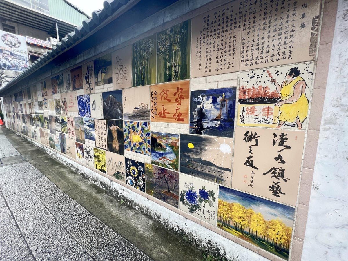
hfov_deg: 106.2
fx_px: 131
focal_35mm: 13
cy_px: 130
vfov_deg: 89.9
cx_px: 174
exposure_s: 1/99
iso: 64
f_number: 1.8
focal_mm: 1.57
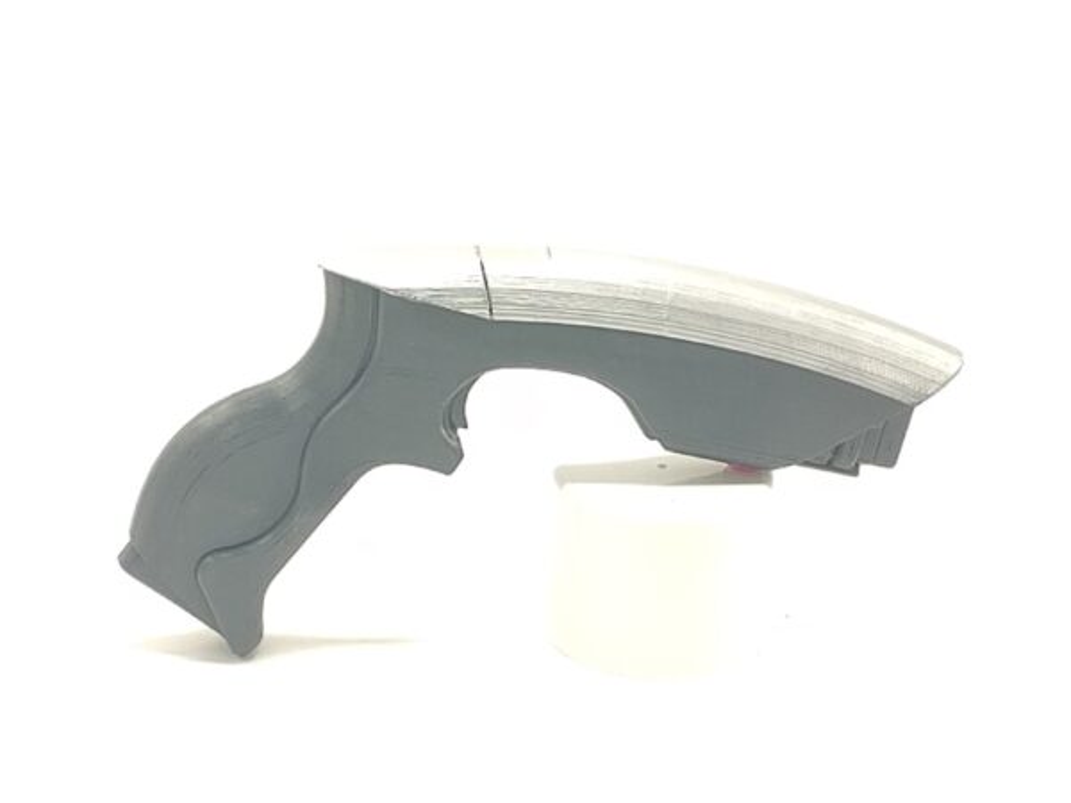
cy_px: 402
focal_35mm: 25
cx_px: 536
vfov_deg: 54.9
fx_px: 773
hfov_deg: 69.4
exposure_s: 1/60
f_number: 1.89
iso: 50
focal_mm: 5.43
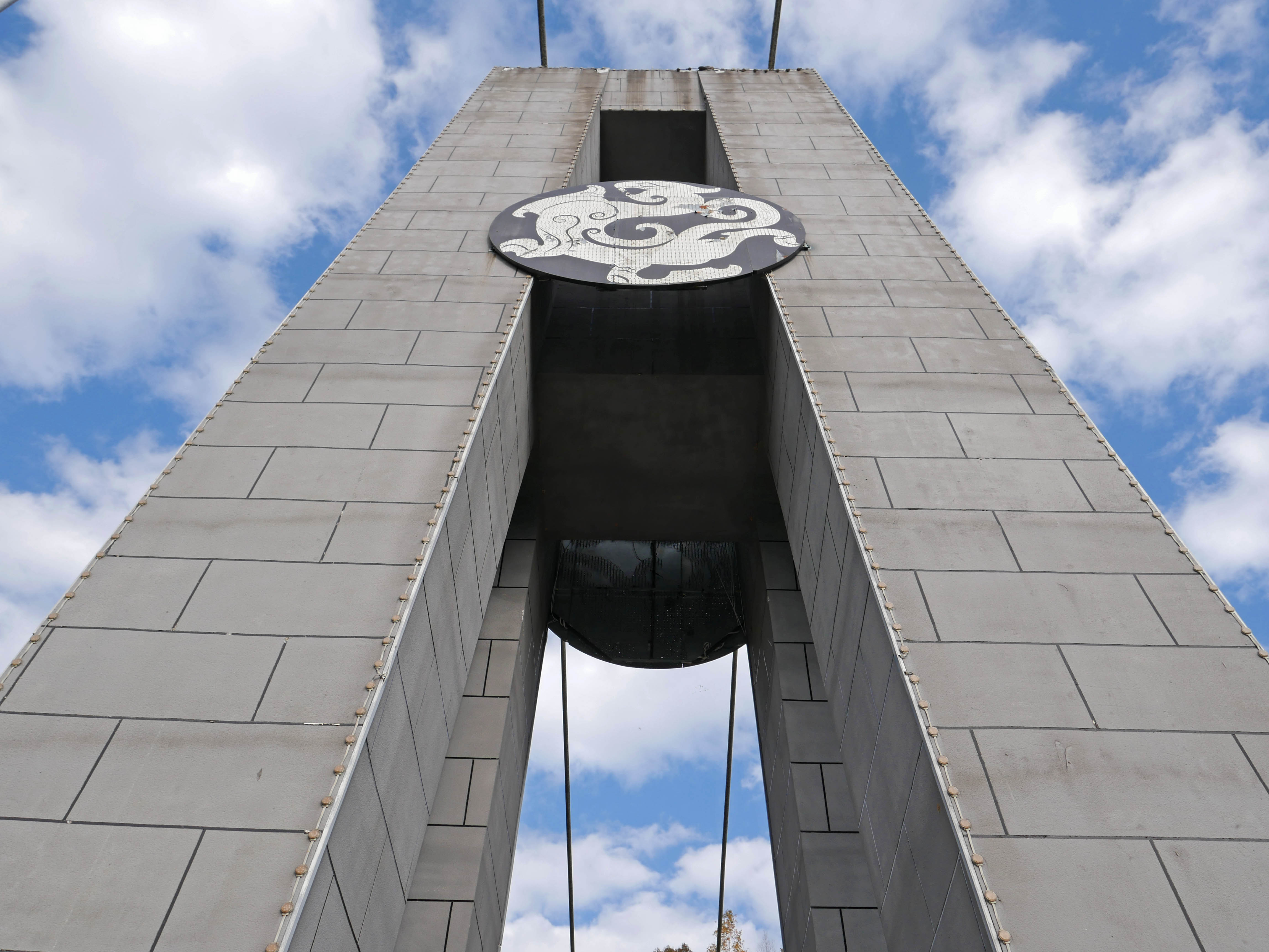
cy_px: 476
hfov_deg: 59.9
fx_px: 1100
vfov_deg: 46.8
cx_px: 634
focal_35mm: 30
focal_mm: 15
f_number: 7.1
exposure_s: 1/320
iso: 200
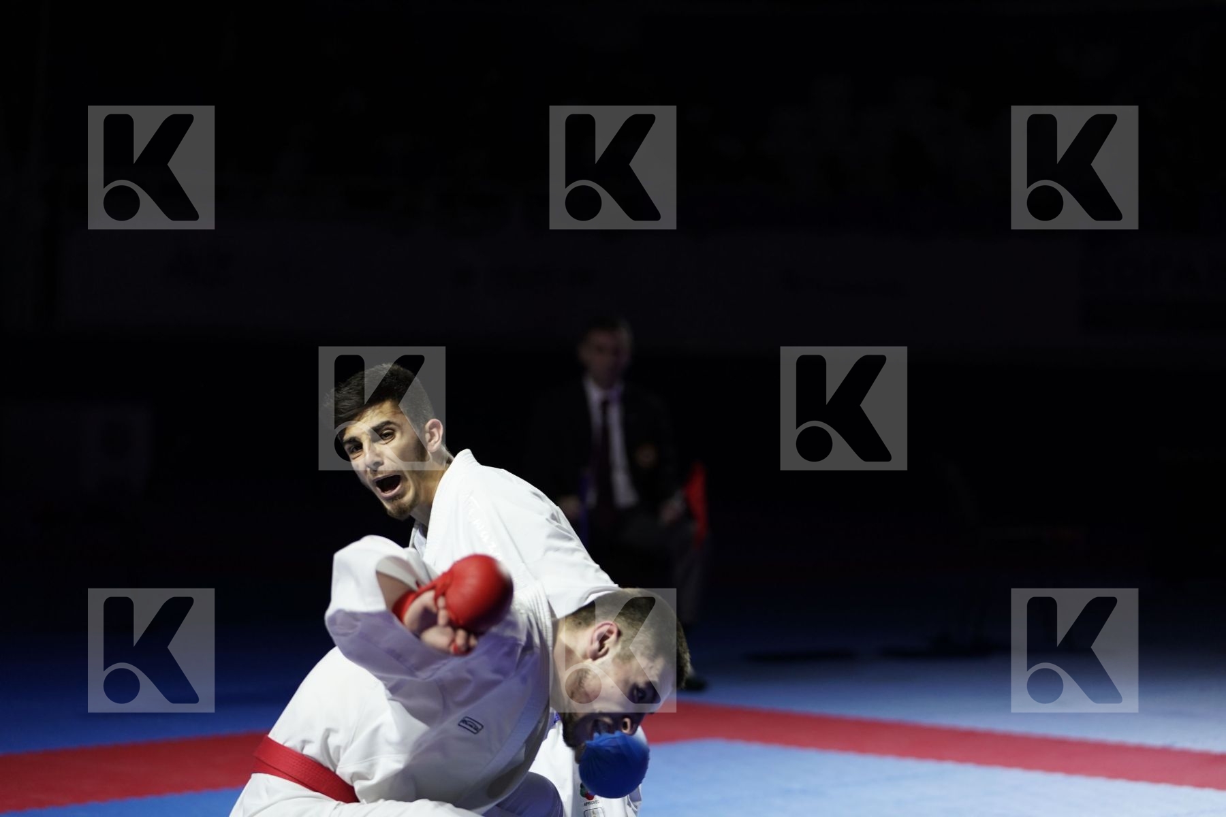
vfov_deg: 13.0
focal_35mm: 105
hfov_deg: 19.5
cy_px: 408
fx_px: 3576
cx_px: 613
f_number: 2.8
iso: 1250
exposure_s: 1/1000
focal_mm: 105
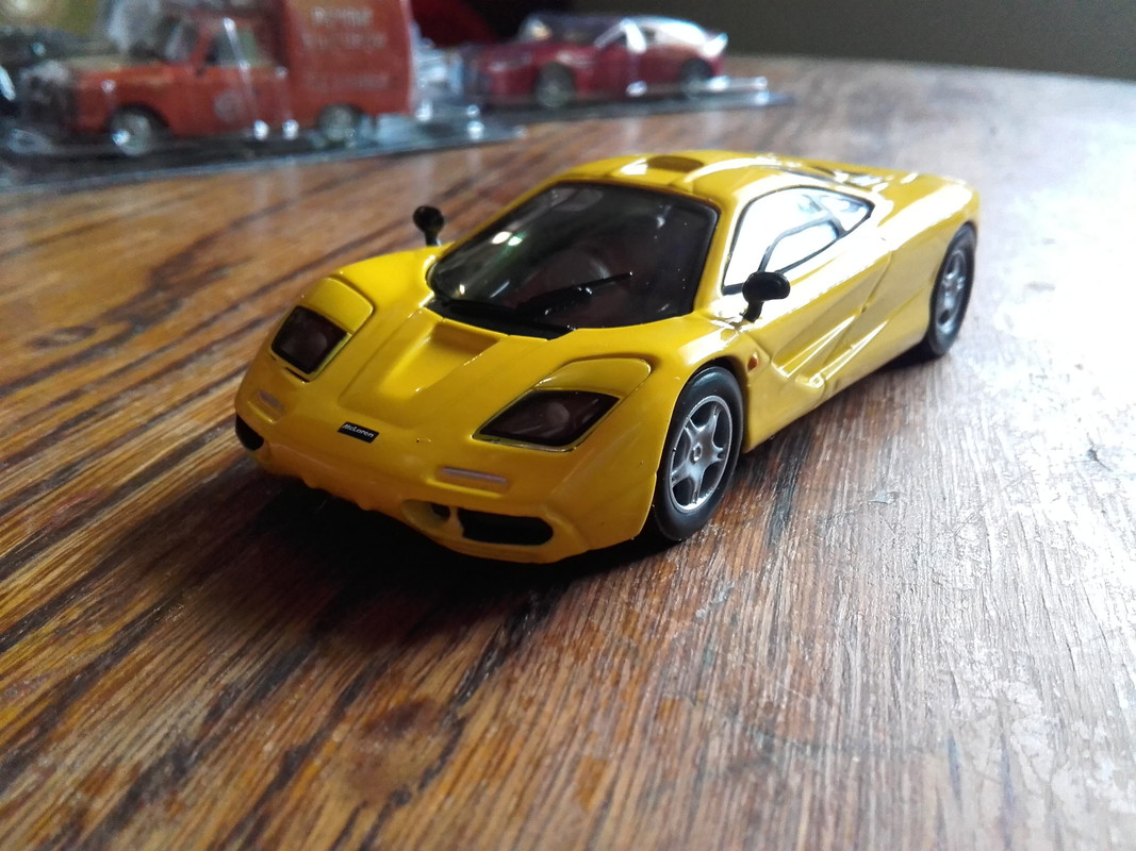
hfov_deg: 58.4
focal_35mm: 31
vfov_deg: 45.4
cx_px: 568
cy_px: 426
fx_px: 1017
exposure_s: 1/16
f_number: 2.2
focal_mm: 3.3
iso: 180
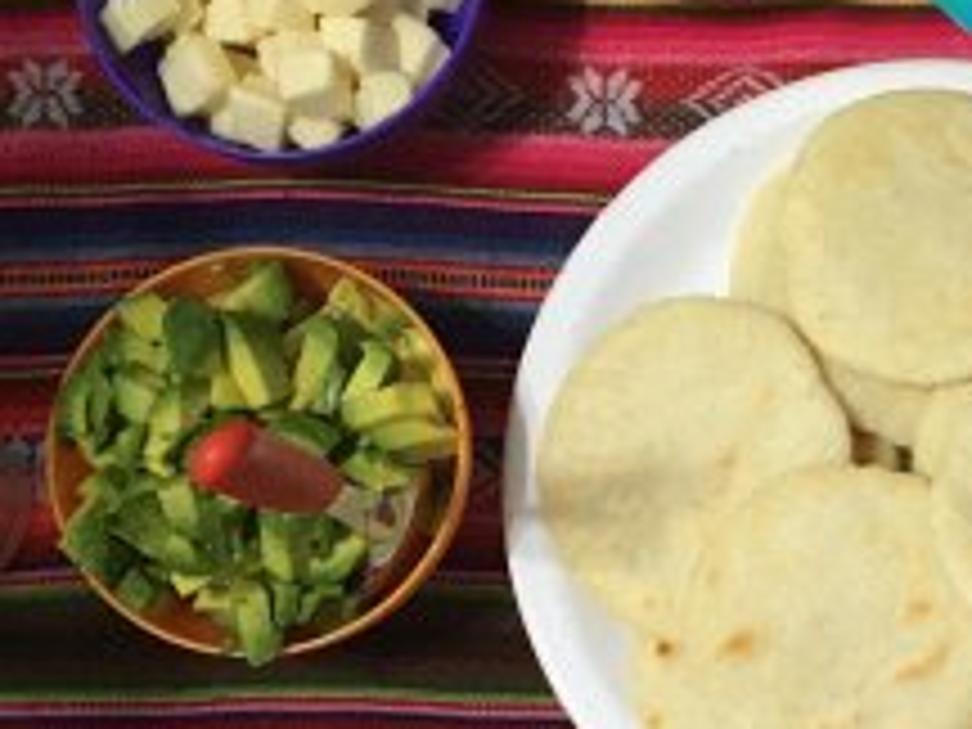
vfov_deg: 17.8
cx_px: 1048
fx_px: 2303
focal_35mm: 82
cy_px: 574
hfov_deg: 22.6
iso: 200
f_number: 2.2
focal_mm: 4.15
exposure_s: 1/25
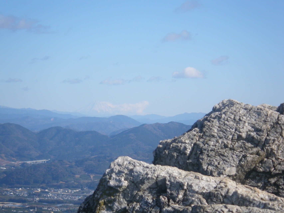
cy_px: 106
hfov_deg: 14.1
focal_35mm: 140
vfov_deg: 10.6
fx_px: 1149
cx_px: 142
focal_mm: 25
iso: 80
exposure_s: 1/320
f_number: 5.5
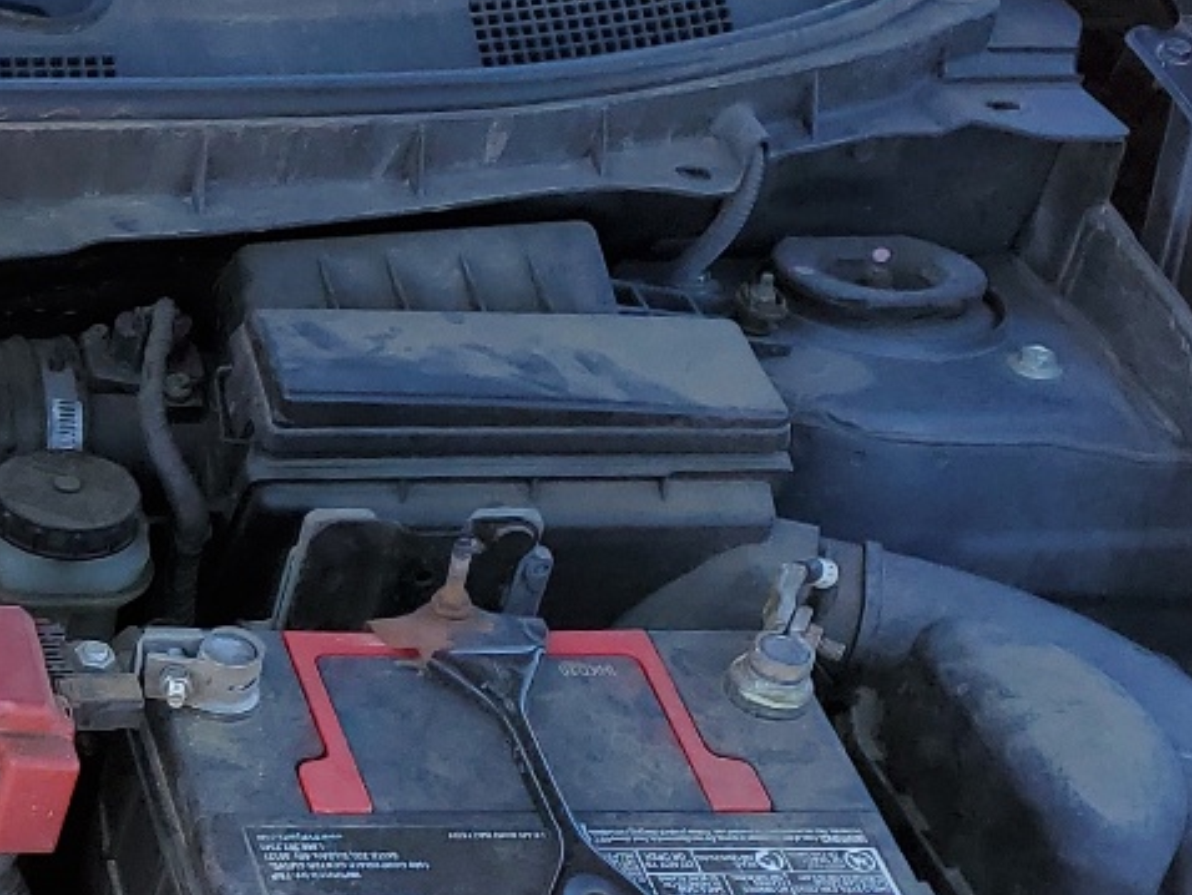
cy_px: 666
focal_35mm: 87
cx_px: -559
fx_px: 2997
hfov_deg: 19.7
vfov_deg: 16.9
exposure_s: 1/833
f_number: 1.5
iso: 50
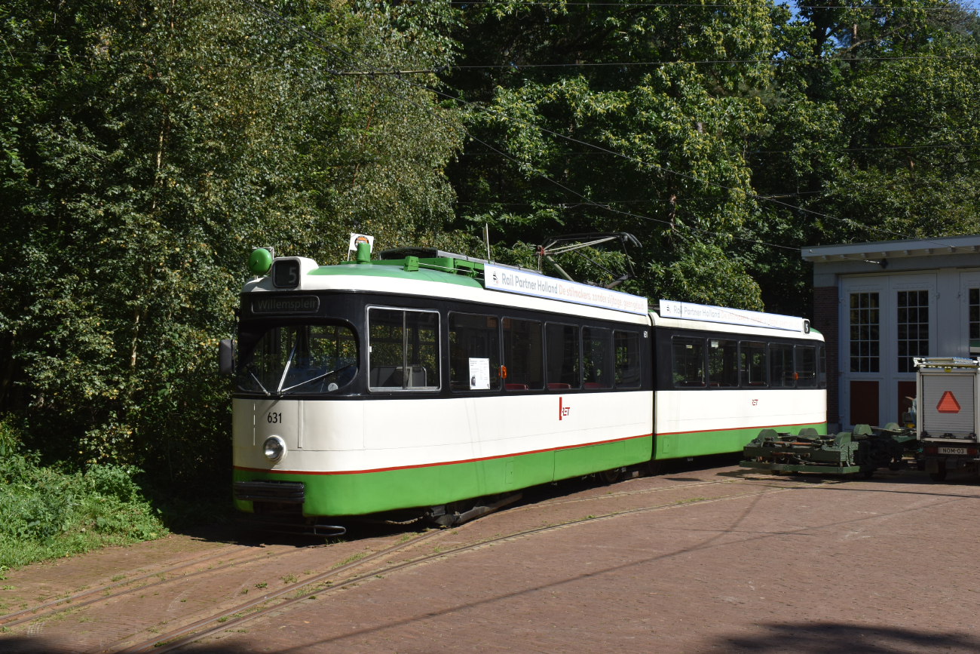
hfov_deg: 47.9
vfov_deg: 33.0
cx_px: 490
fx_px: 1103
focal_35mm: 40
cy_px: 327
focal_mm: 27
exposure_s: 1/400
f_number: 10
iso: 200
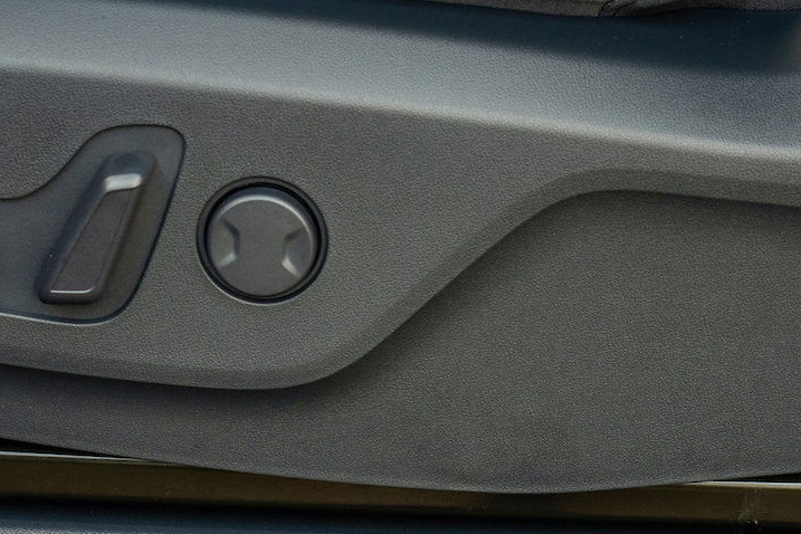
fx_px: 4917
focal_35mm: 221
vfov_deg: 6.1
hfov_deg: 9.3
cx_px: 469
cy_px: 789
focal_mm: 66
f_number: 5
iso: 800
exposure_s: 1/50
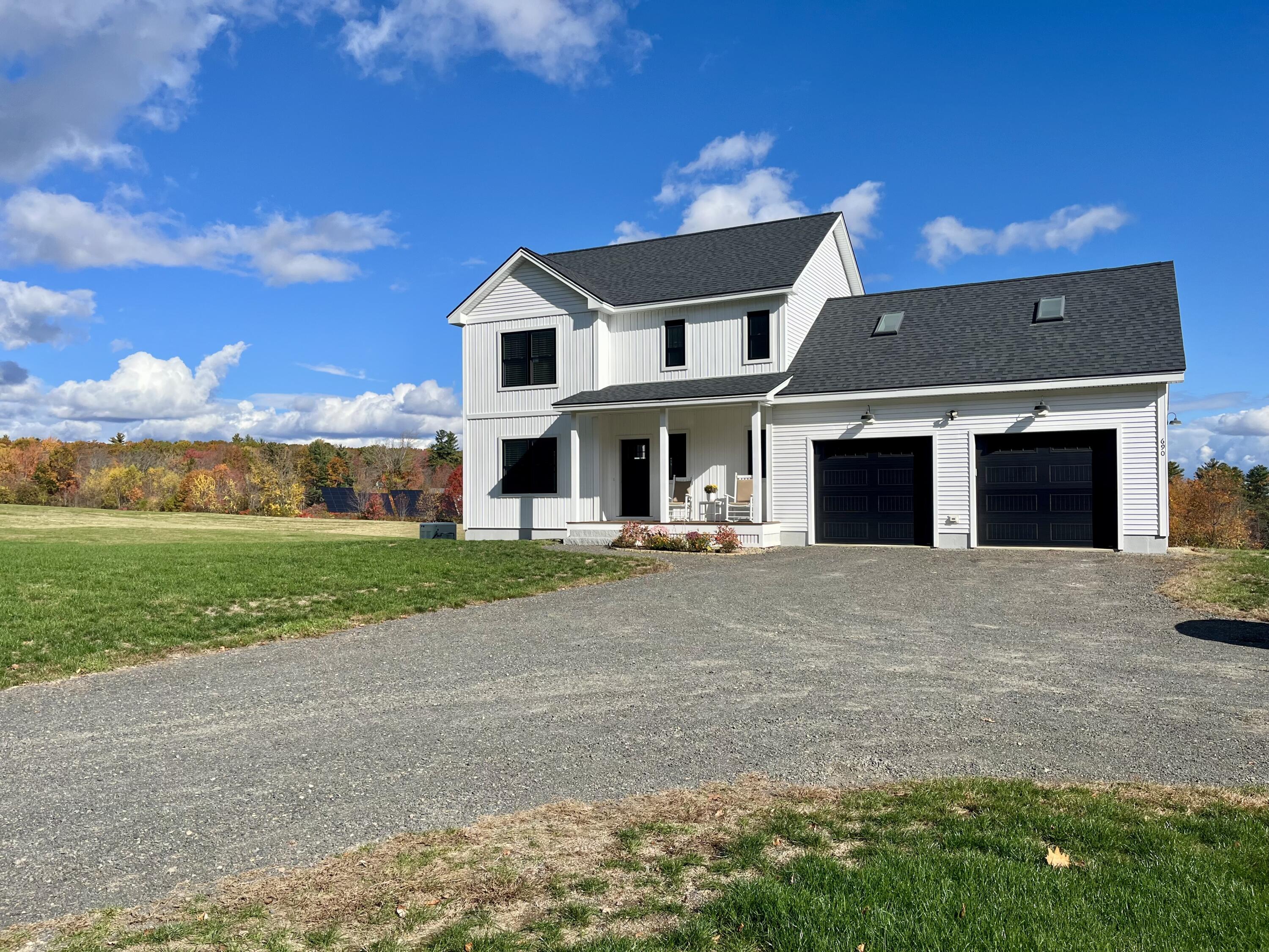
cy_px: 476
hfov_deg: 67.3
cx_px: 634
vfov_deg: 53.1
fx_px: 953
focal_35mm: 26
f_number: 1.6
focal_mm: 5.1
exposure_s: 1/5076
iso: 50
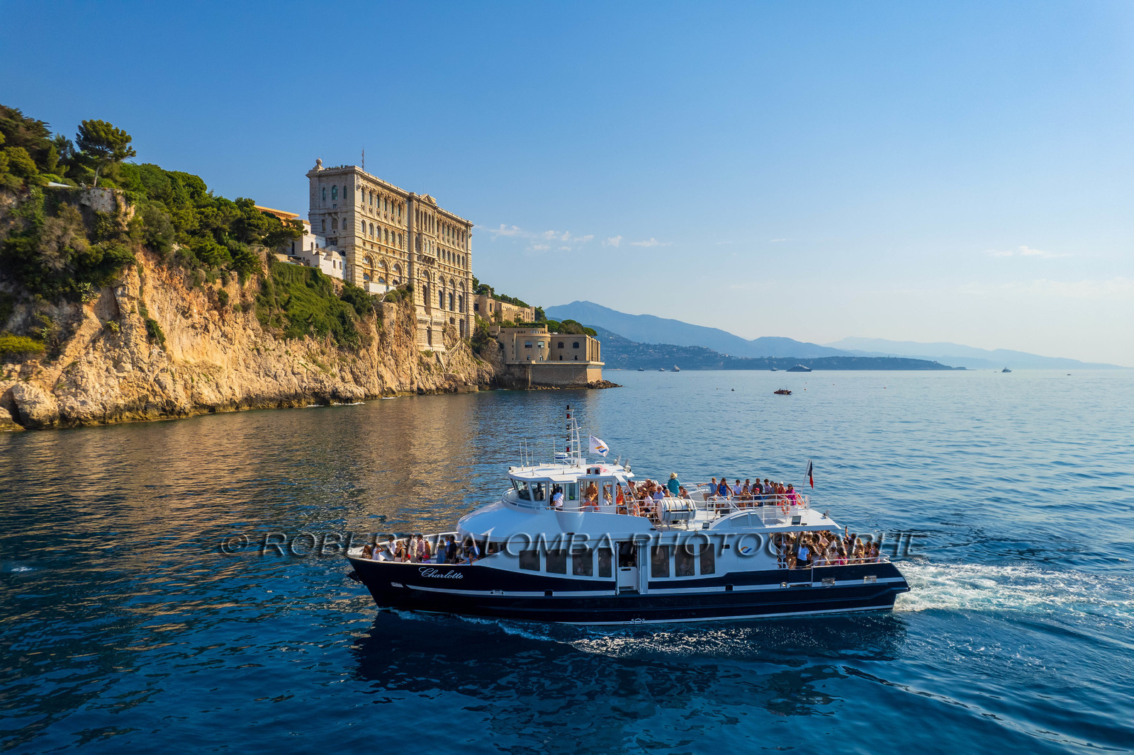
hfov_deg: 78.6
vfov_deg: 57.2
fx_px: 693
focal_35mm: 22
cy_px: 378
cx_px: 567
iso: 100
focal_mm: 8.4
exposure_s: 1/2500
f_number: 2.8
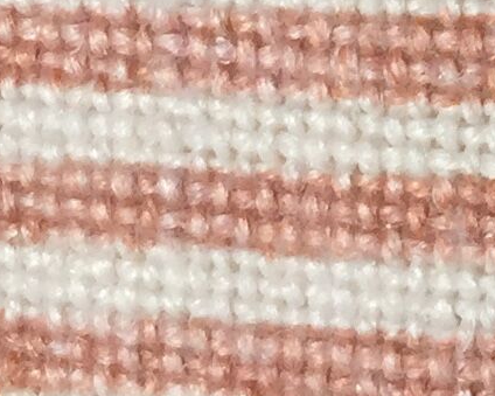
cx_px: 1163
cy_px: -576
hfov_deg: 8.2
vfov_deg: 6.7
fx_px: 3193
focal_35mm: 218
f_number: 2.2
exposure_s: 1/9901
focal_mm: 4.15
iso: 32
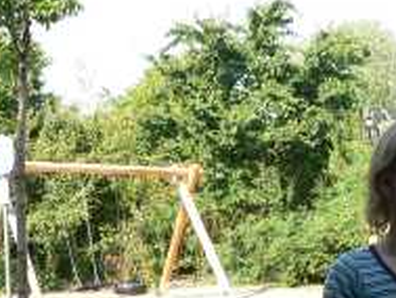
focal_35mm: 89
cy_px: 296
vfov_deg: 16.3
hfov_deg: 22.0
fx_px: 1019
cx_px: 237
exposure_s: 1/125
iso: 64
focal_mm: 6
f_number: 4
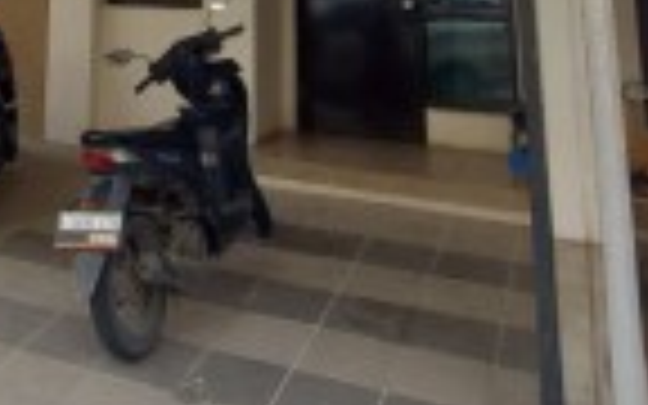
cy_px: -216
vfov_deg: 23.1
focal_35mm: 44
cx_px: 133
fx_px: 777
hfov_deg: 43.2
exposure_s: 1/214
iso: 50
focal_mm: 1.74
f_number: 2.2
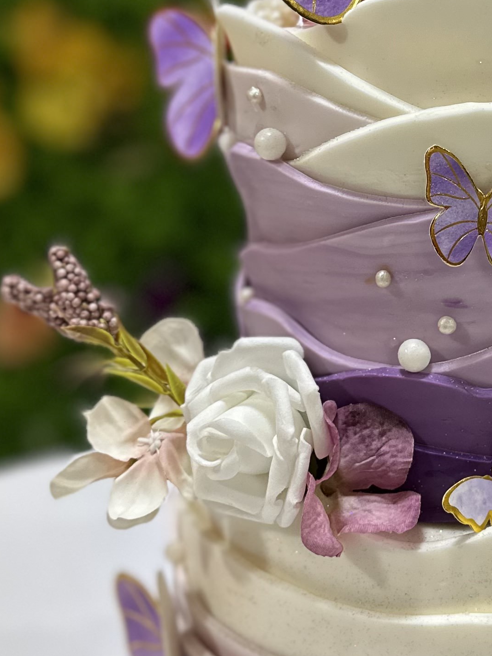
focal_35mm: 68
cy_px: 241
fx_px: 1289
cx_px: 482
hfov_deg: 21.0
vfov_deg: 28.4
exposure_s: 1/100
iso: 160
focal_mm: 6.86
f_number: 1.78
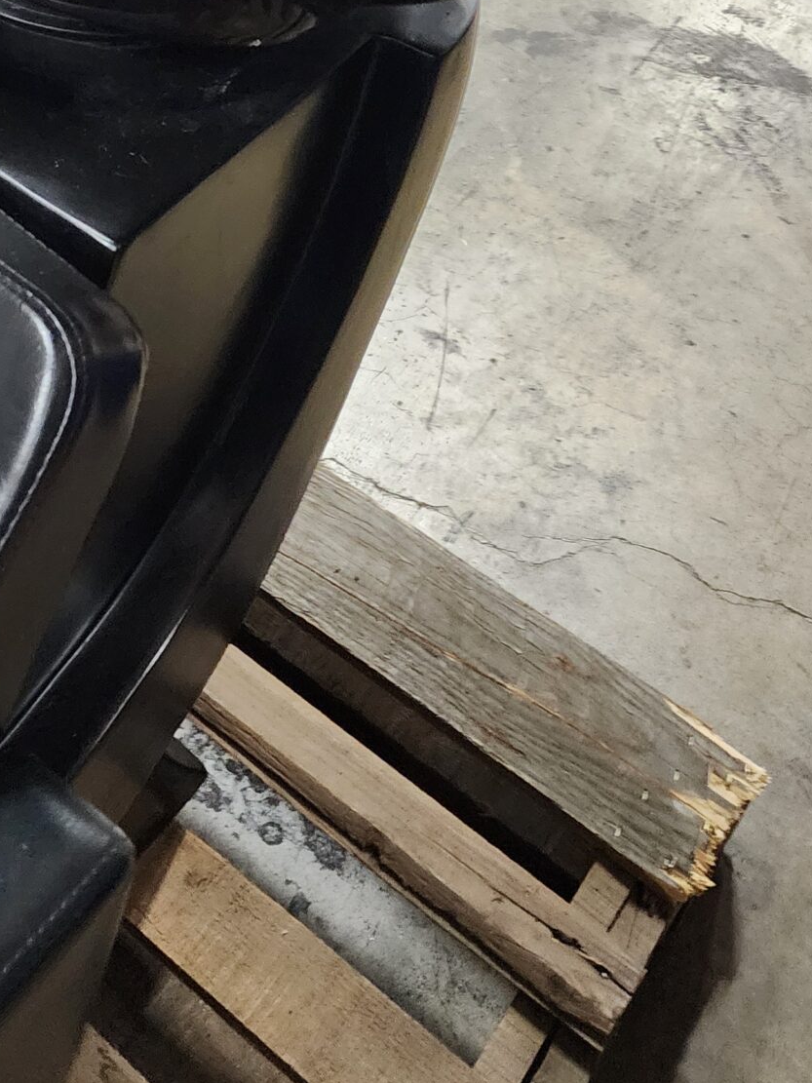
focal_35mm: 53
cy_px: 3
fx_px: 1658
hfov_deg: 26.9
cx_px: 147
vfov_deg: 33.2
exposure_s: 1/24
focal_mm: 6.4
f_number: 1.8
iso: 640
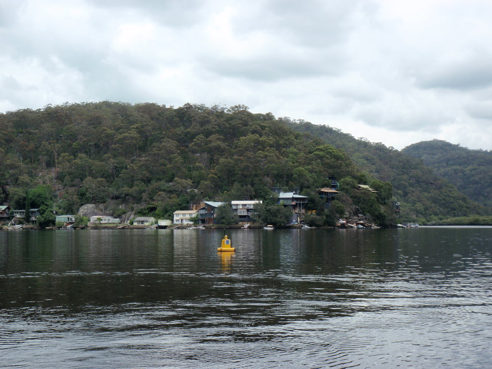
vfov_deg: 25.7
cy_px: 184
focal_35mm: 57
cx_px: 246
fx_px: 810
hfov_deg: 33.8
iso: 64
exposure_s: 1/250
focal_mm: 10.34
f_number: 5
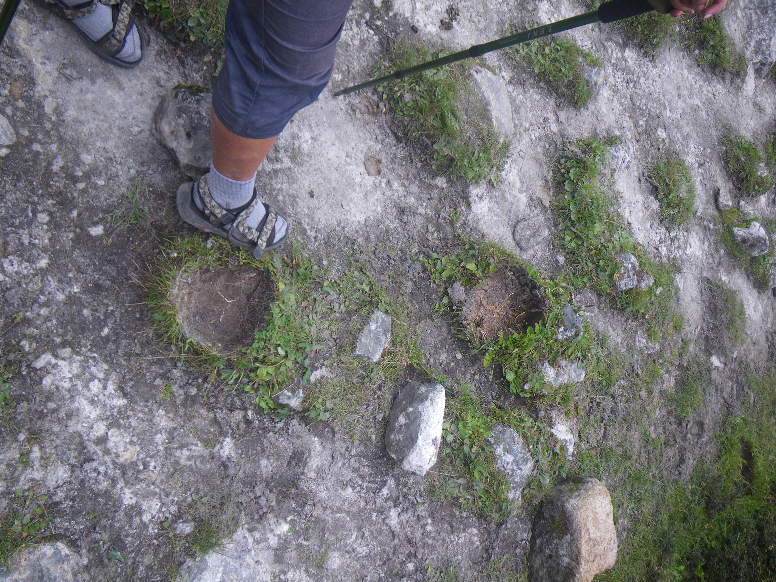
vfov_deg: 49.7
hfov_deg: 63.4
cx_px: 388
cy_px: 291
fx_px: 628
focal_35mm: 28
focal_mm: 5
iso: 50
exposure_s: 1/60
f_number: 3.5
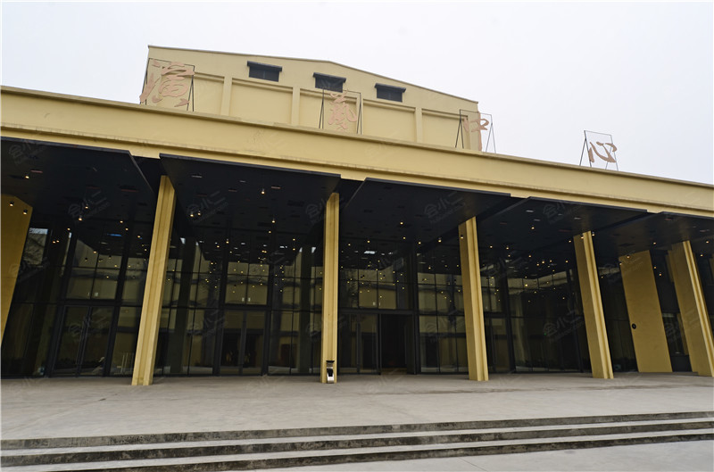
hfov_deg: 81.3
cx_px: 357
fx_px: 415
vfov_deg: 59.2
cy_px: 236
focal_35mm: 21
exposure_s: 1/20
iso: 100
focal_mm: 14
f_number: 9
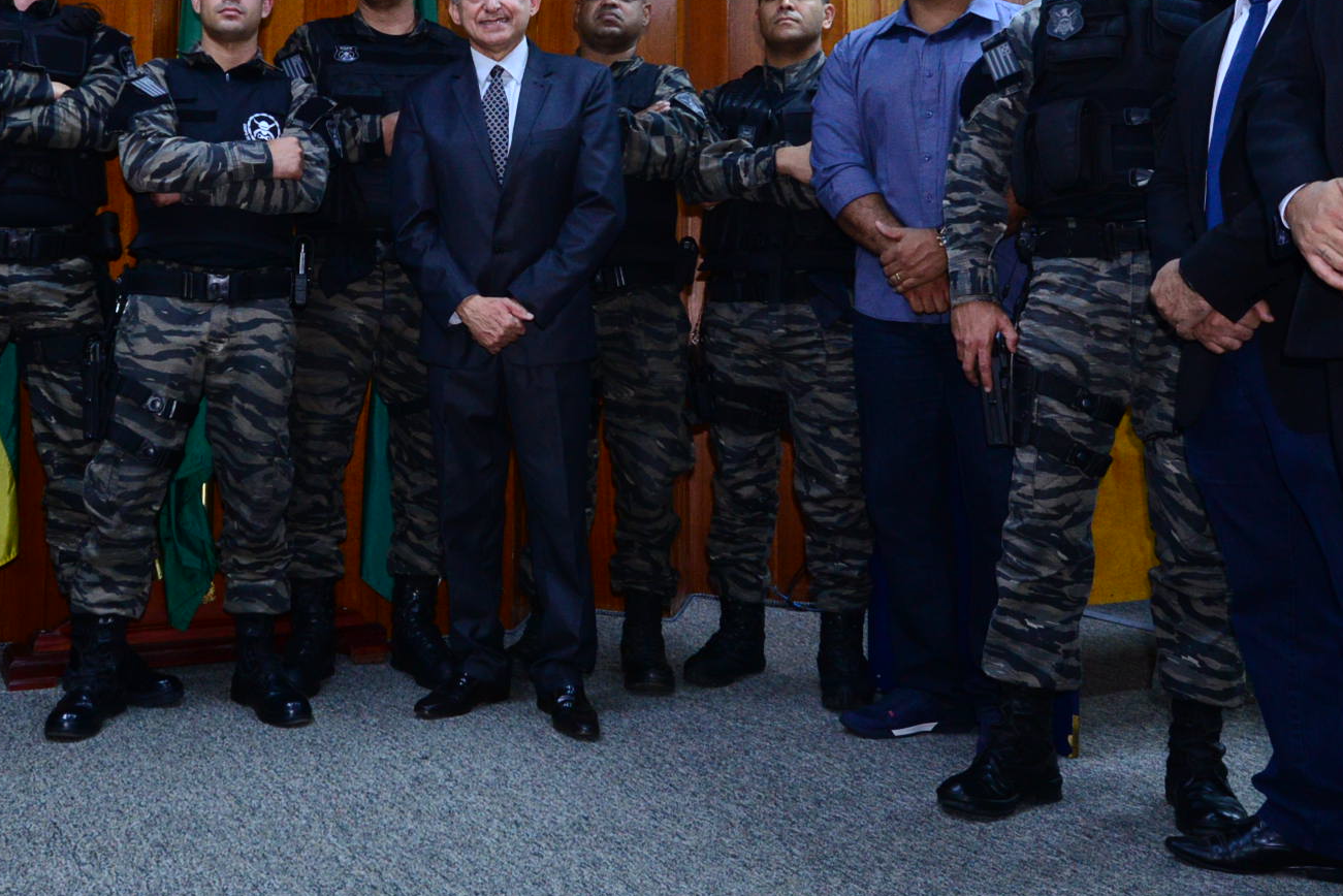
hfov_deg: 50.6
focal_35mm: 37
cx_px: 413
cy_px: 195
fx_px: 1381
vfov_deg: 35.0
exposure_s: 1/60
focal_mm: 16
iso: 2500
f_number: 5.6
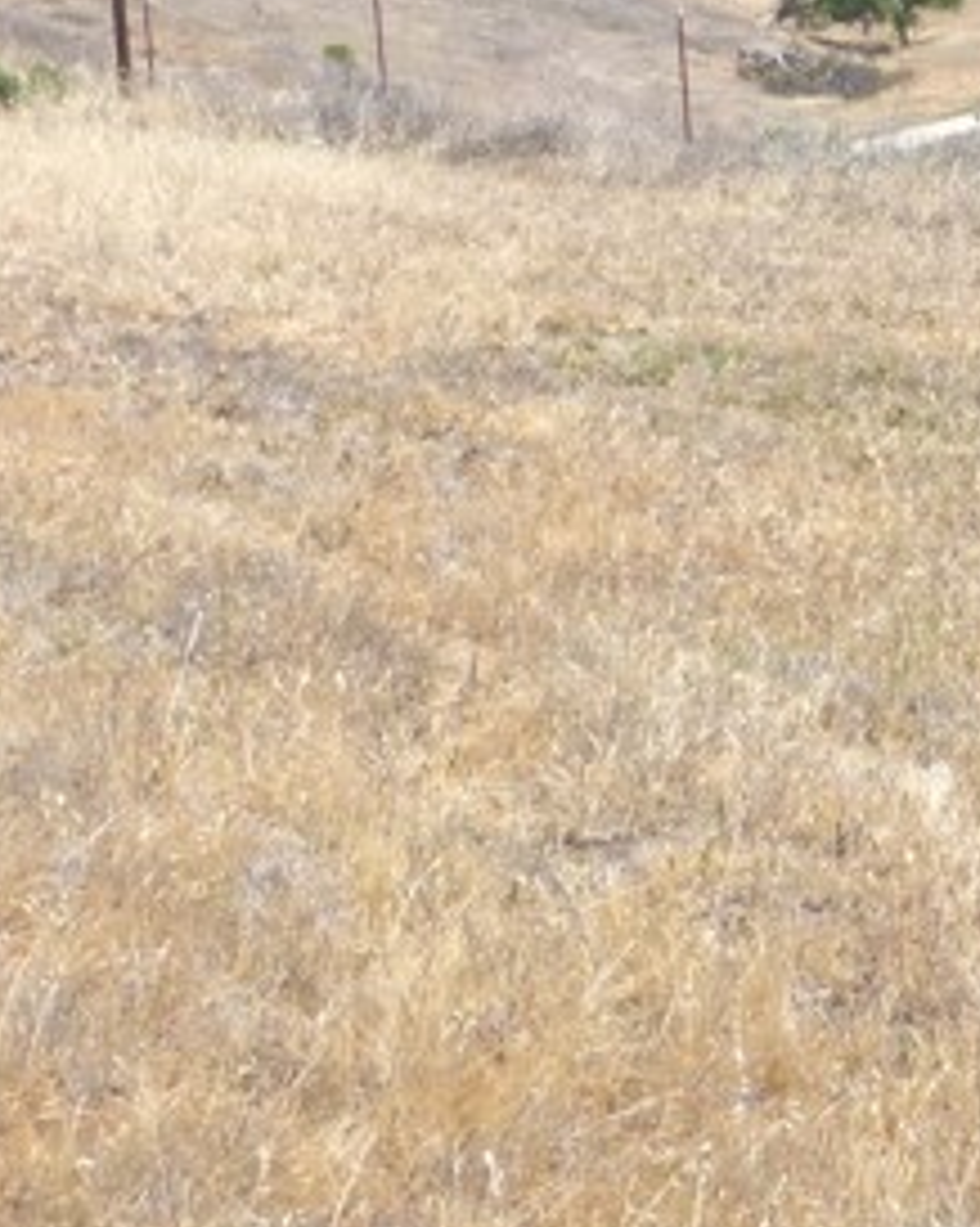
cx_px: 1182
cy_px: 476
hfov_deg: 16.7
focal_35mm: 88
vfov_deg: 21.7
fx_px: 3194
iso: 100
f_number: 4
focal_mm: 4.3
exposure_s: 1/400
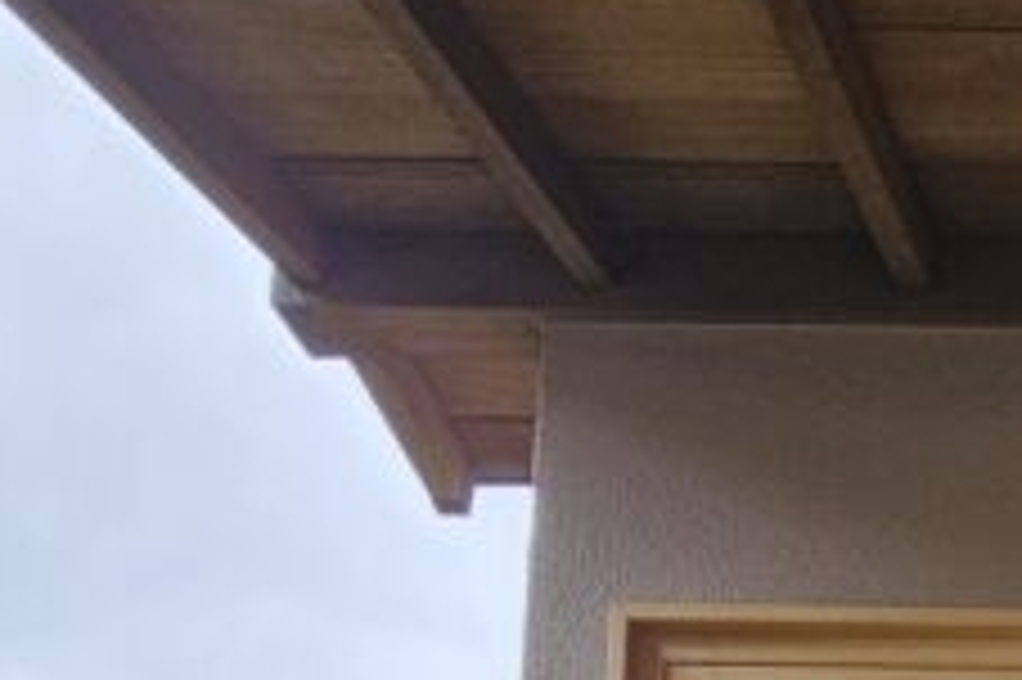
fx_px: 1730
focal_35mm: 61
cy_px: 1522
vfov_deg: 15.4
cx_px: 1423
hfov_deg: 26.4
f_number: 2.2
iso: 64
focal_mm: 2.2
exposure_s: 1/247
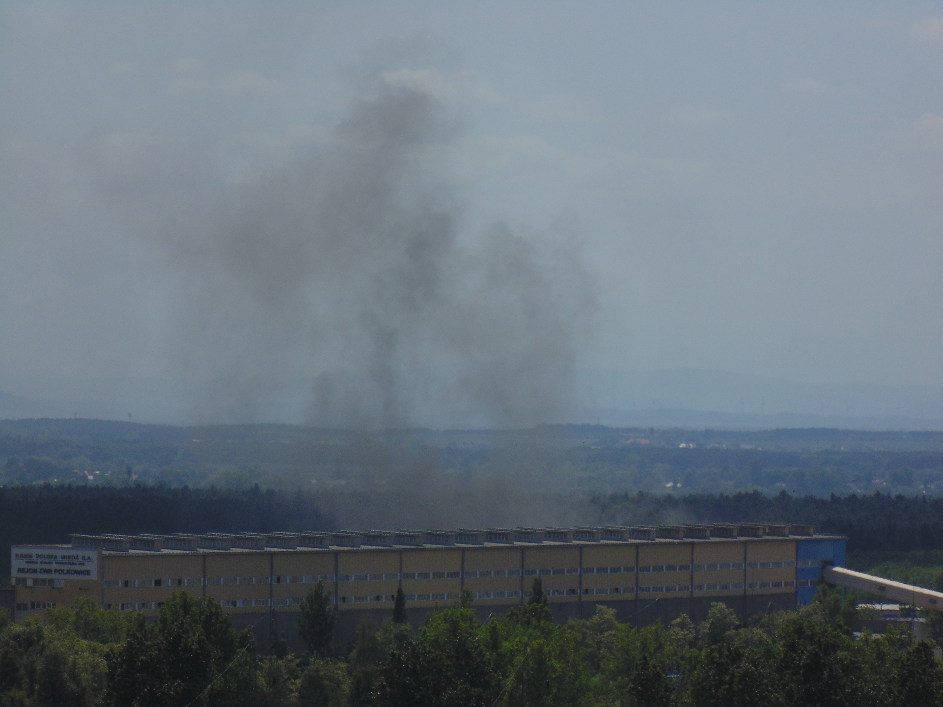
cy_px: 354
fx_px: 9753
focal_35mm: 358
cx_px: 472
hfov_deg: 5.5
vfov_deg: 4.2
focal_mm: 64.1
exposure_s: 1/800
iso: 80
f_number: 6
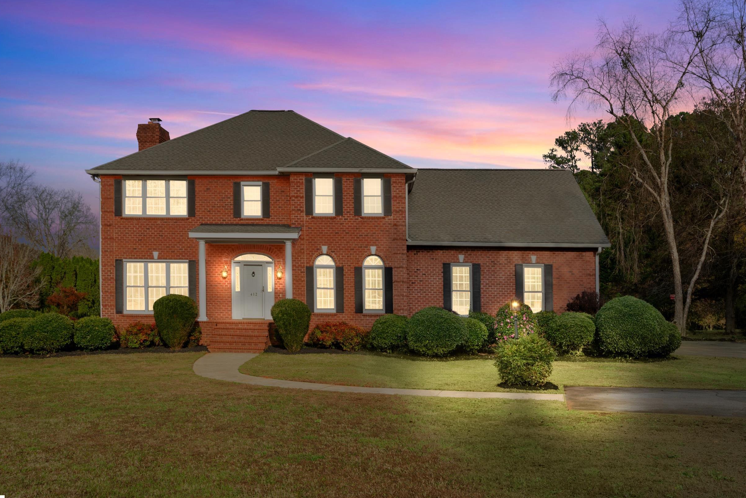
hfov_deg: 60.3
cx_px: 362
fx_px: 642
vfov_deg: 42.3
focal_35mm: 31
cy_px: 248
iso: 250
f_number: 9
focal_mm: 20
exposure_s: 1/200
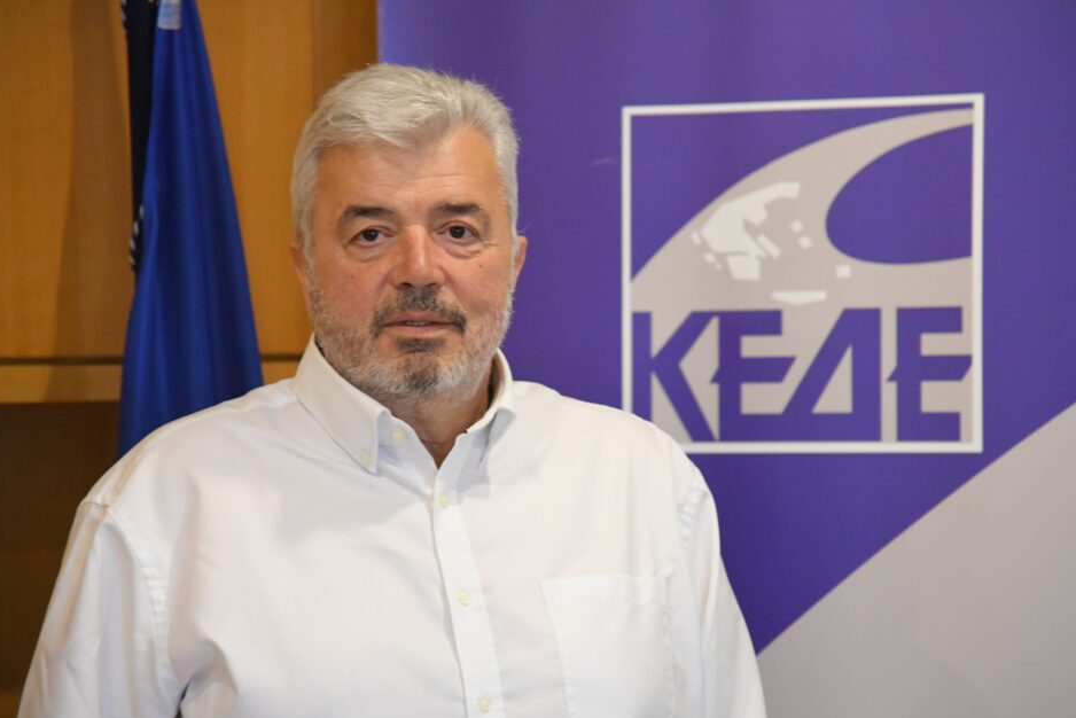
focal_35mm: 131
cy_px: 372
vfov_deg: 10.5
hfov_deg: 15.6
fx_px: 3916
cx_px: 580
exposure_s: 1/400
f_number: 4
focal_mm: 120
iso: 6400
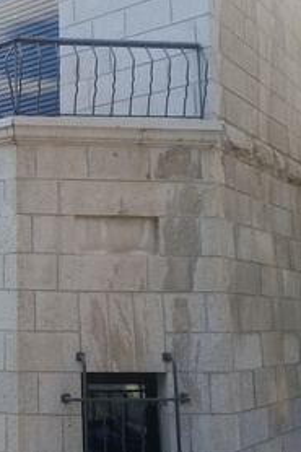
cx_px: -55
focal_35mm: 53
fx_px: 665
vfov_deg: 37.5
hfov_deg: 23.4
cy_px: 222
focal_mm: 3.3
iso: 50
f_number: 2.2
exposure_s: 1/286
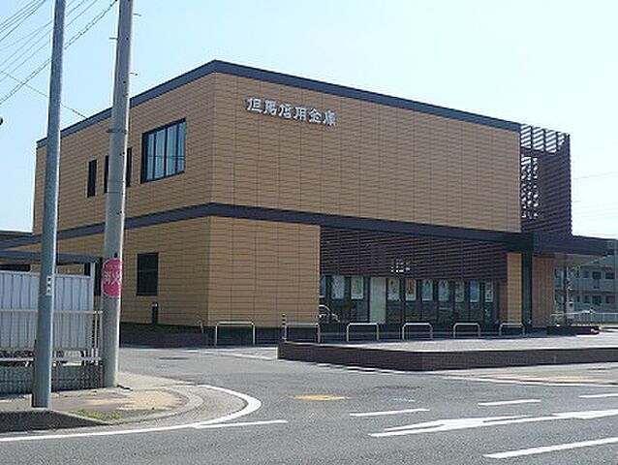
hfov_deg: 39.6
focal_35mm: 48
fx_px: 858
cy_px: 232
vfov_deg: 30.3
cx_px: 309
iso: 100
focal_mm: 5.2
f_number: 9
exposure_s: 1/200
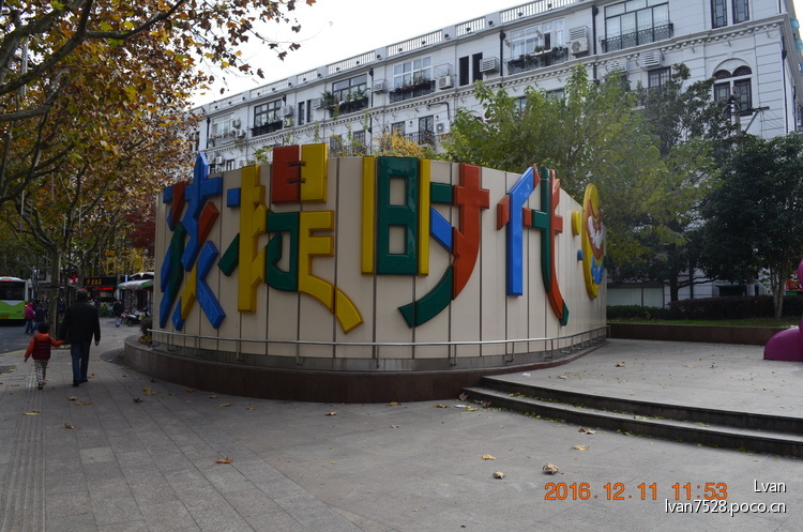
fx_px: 601
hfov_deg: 67.5
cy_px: 266
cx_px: 402
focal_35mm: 27
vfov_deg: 47.8
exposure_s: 1/200
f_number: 10
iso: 400
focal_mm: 18
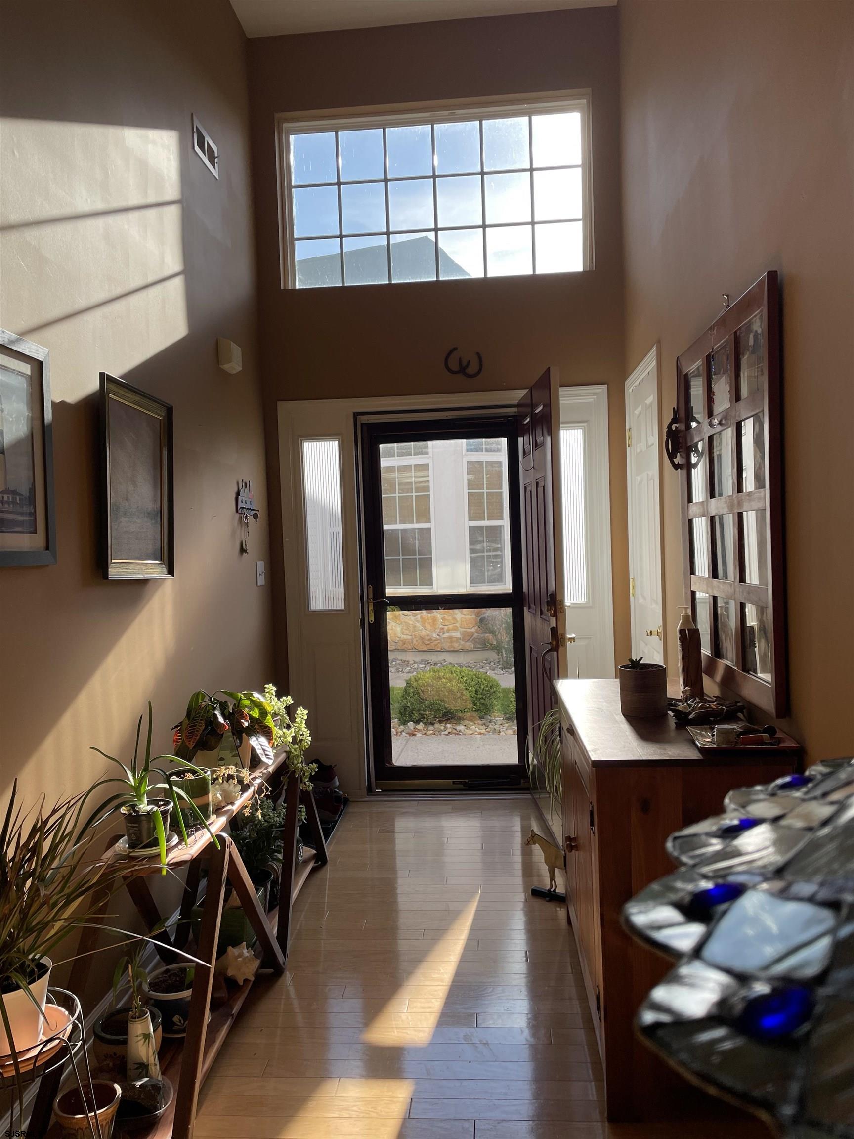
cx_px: 427
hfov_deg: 53.1
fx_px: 855
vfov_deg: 67.3
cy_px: 570
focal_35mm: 26
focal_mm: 4.2
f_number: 1.6
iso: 32
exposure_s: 1/698
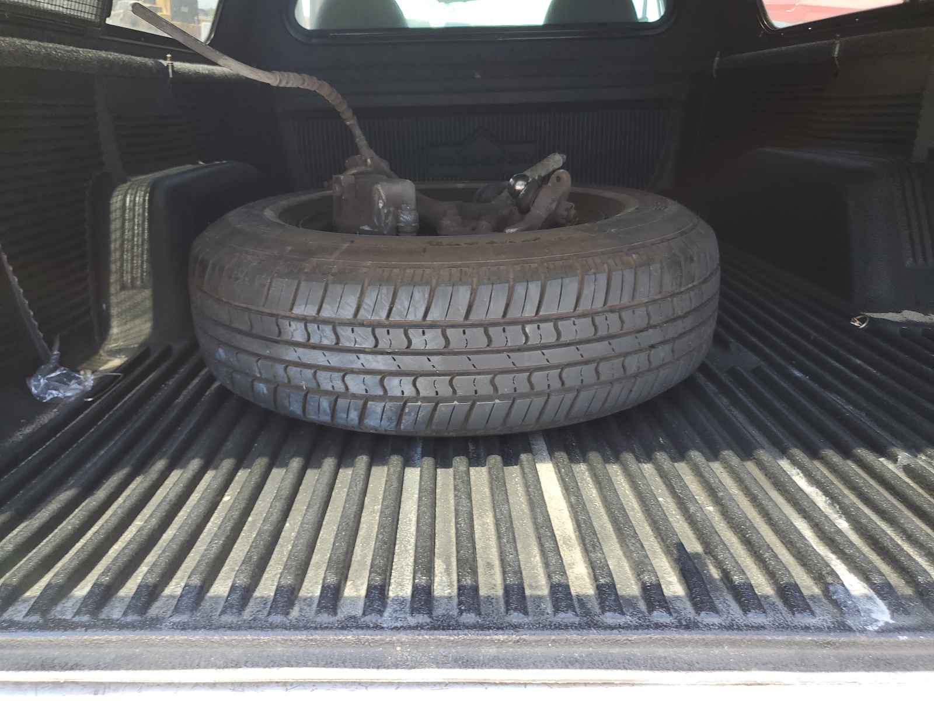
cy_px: 350
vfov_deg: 53.1
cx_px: 467
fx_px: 702
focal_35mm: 26
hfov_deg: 67.3
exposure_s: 1/175
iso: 50
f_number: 1.5
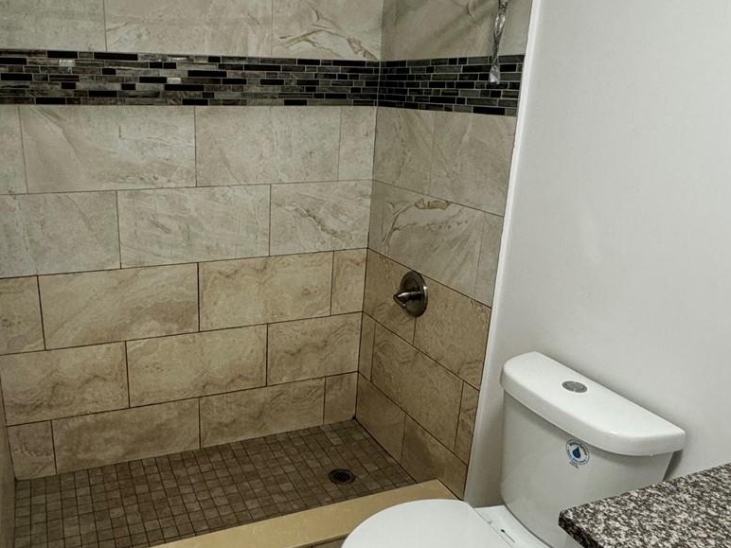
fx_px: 612
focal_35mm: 29
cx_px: 271
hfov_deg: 60.8
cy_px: 277
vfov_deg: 48.2
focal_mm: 2.22
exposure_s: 1/60
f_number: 2.2
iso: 200
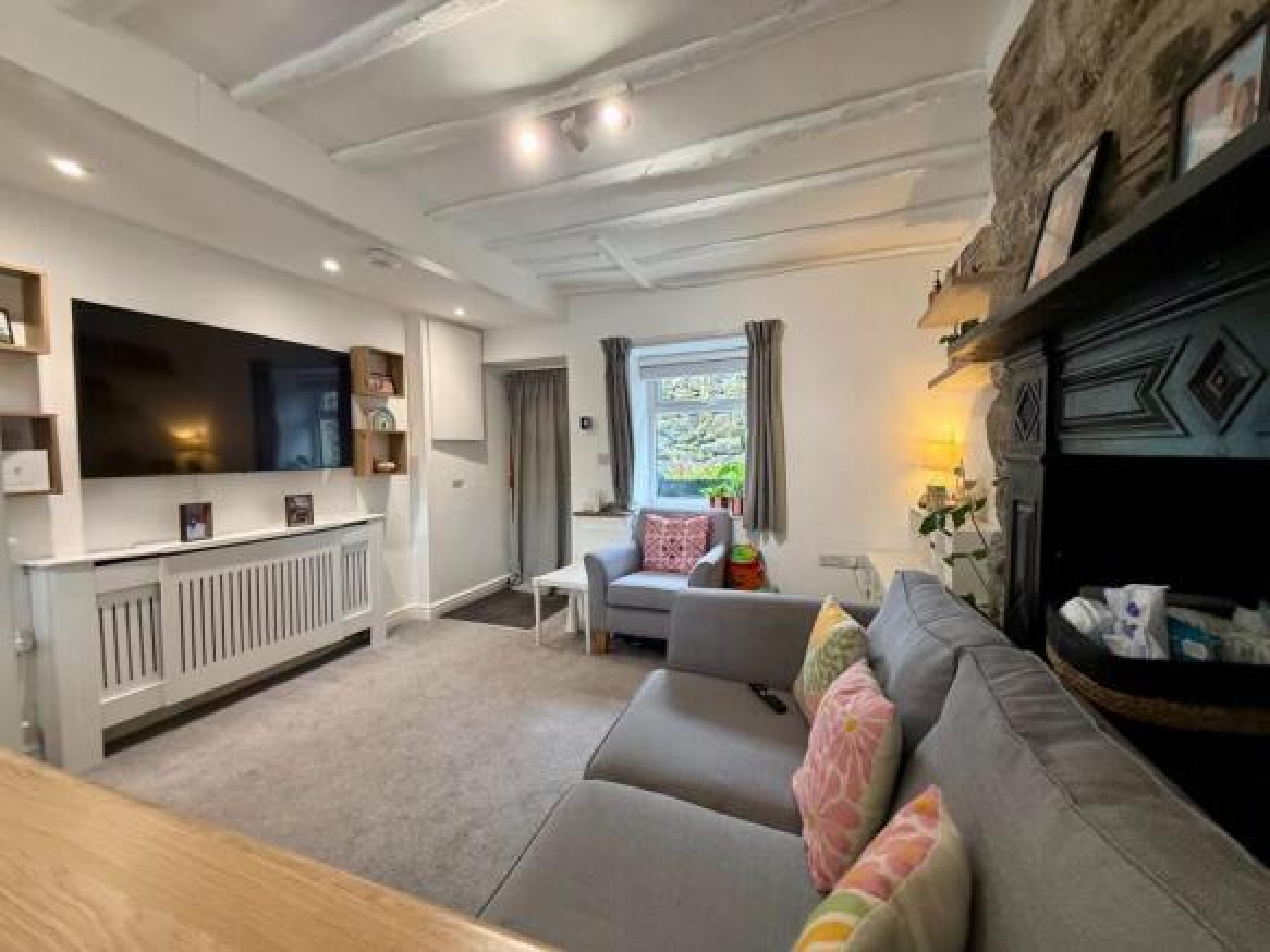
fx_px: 514
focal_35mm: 14
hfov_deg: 102.1
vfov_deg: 85.7
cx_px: 635
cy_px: 476
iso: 200
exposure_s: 1/99
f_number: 2.2
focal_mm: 2.22
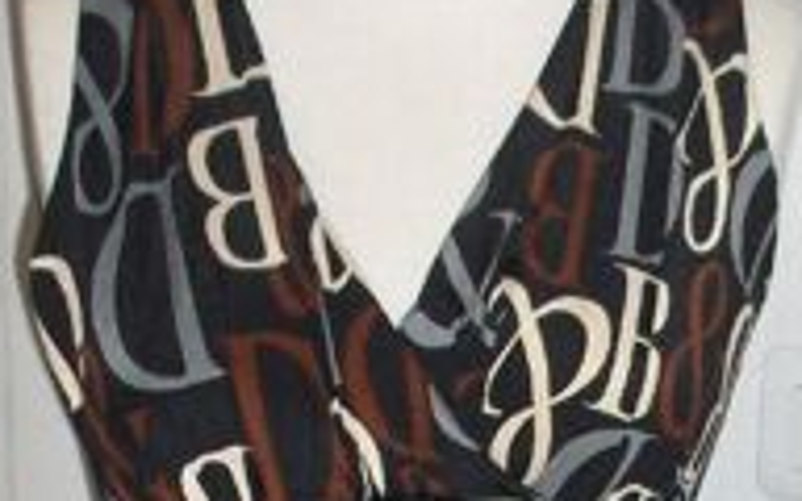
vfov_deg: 12.4
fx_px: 2164
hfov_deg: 21.0
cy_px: 818
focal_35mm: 99
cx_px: 434
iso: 57
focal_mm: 5.8
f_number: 2.8
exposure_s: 1/60
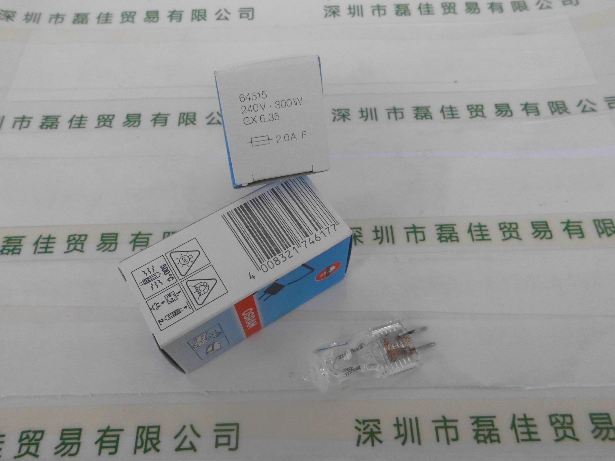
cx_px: 308
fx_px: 462
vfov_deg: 53.1
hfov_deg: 67.3
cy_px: 230
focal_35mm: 26
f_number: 3.2
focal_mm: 4.6
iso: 200
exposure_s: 1/60
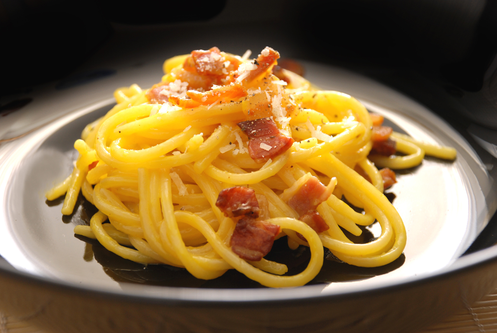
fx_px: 1762
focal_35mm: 128
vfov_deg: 10.8
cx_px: 248
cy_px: 166
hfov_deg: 16.1
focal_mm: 85
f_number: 5.6
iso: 200
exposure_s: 1/1.25
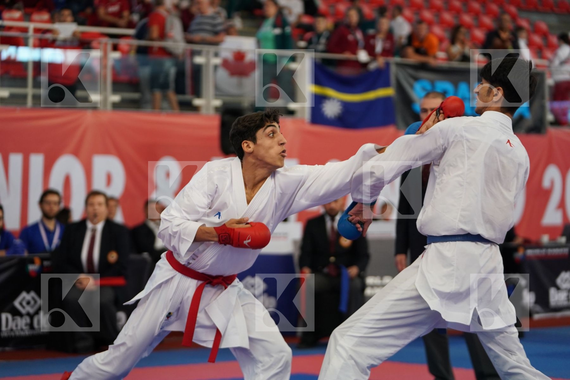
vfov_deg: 12.8
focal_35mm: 107
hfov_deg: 19.1
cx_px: 285
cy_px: 190
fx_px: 1694
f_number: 2.8
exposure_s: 1/1000
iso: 1600
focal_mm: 107
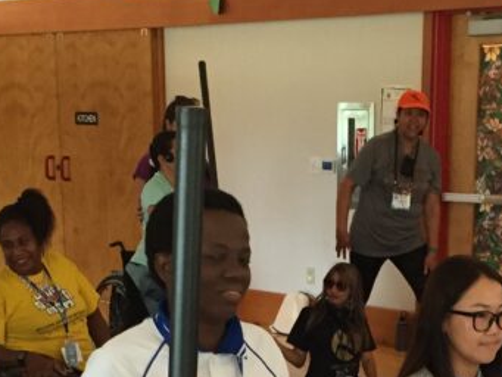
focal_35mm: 87
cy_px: 454
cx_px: 336
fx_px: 1262
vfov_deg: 16.3
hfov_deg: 22.4
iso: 250
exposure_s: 1/30
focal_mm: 4.15
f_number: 2.2
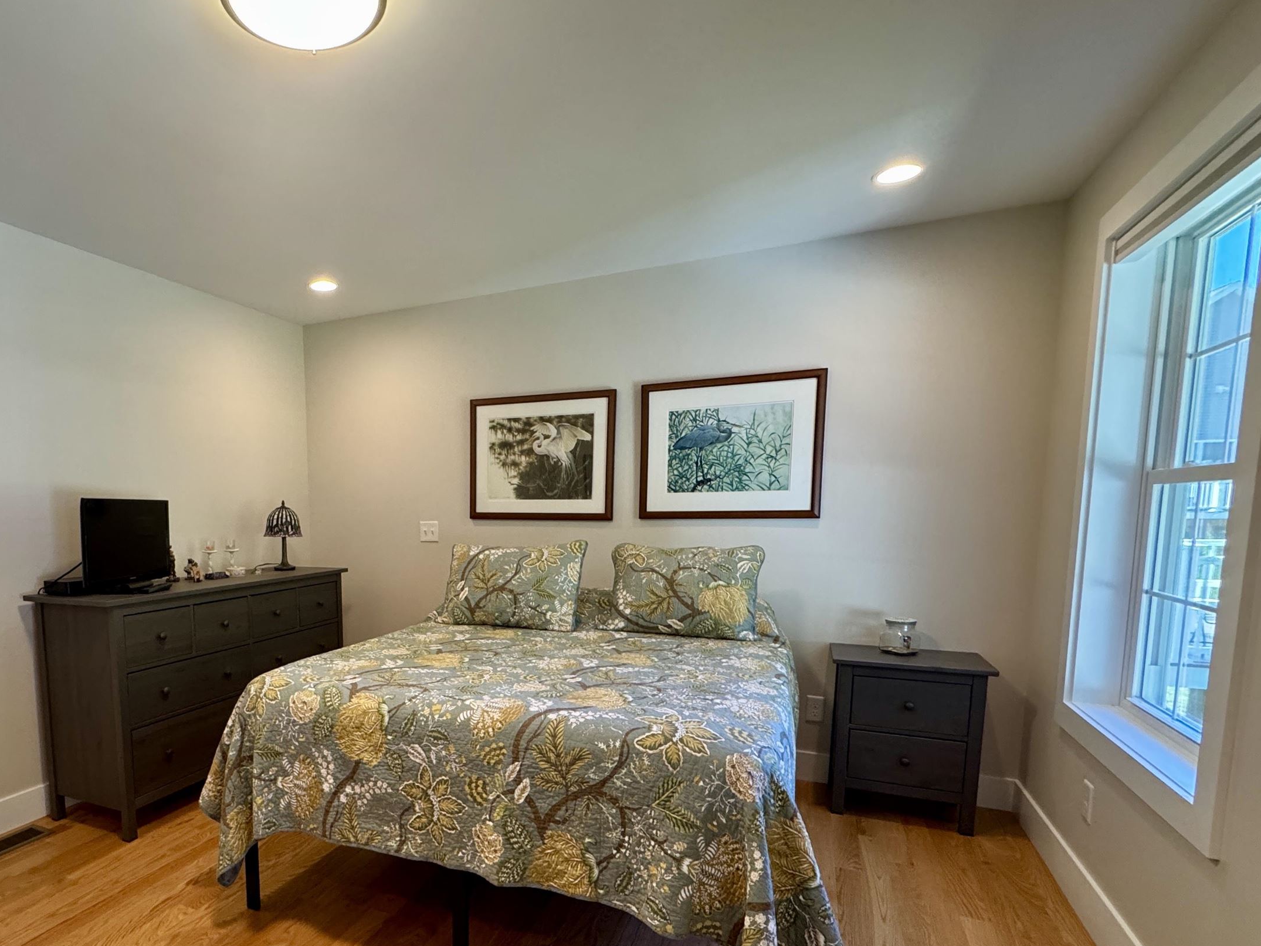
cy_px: 598
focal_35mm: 20
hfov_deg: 78.8
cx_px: 411
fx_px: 729
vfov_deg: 64.9
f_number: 2.2
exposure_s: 1/120
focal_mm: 2.22
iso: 320
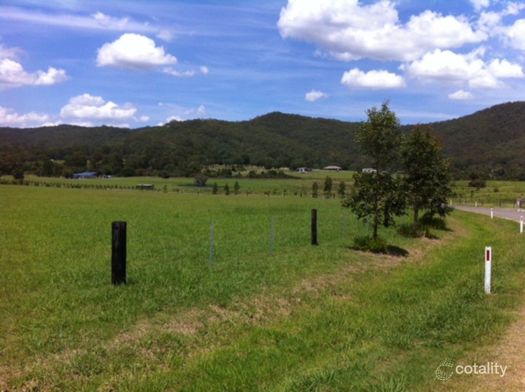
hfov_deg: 52.7
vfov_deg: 40.6
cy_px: 196
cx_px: 262
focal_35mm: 35
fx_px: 530
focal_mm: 3.85
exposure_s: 1/1588
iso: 80
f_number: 2.8
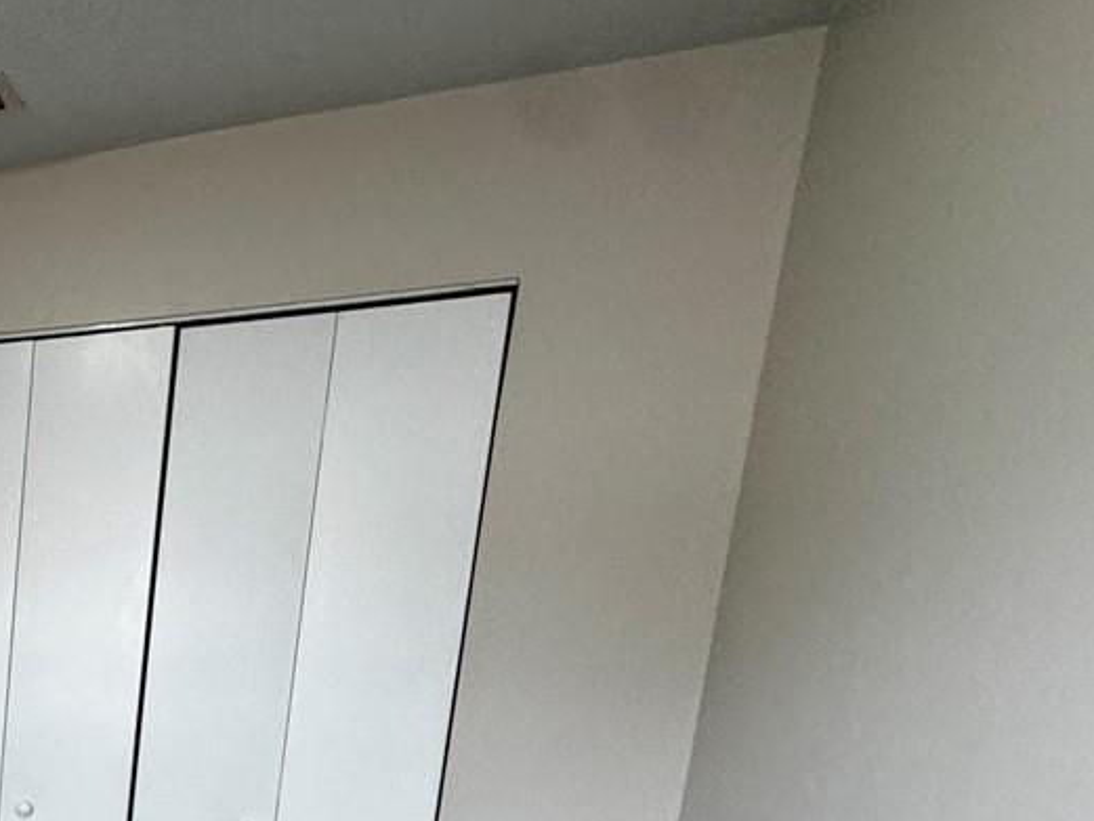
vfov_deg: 29.9
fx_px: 1359
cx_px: -517
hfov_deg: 29.0
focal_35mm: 43
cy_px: 924
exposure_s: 1/60
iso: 200
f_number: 2.2
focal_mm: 2.22
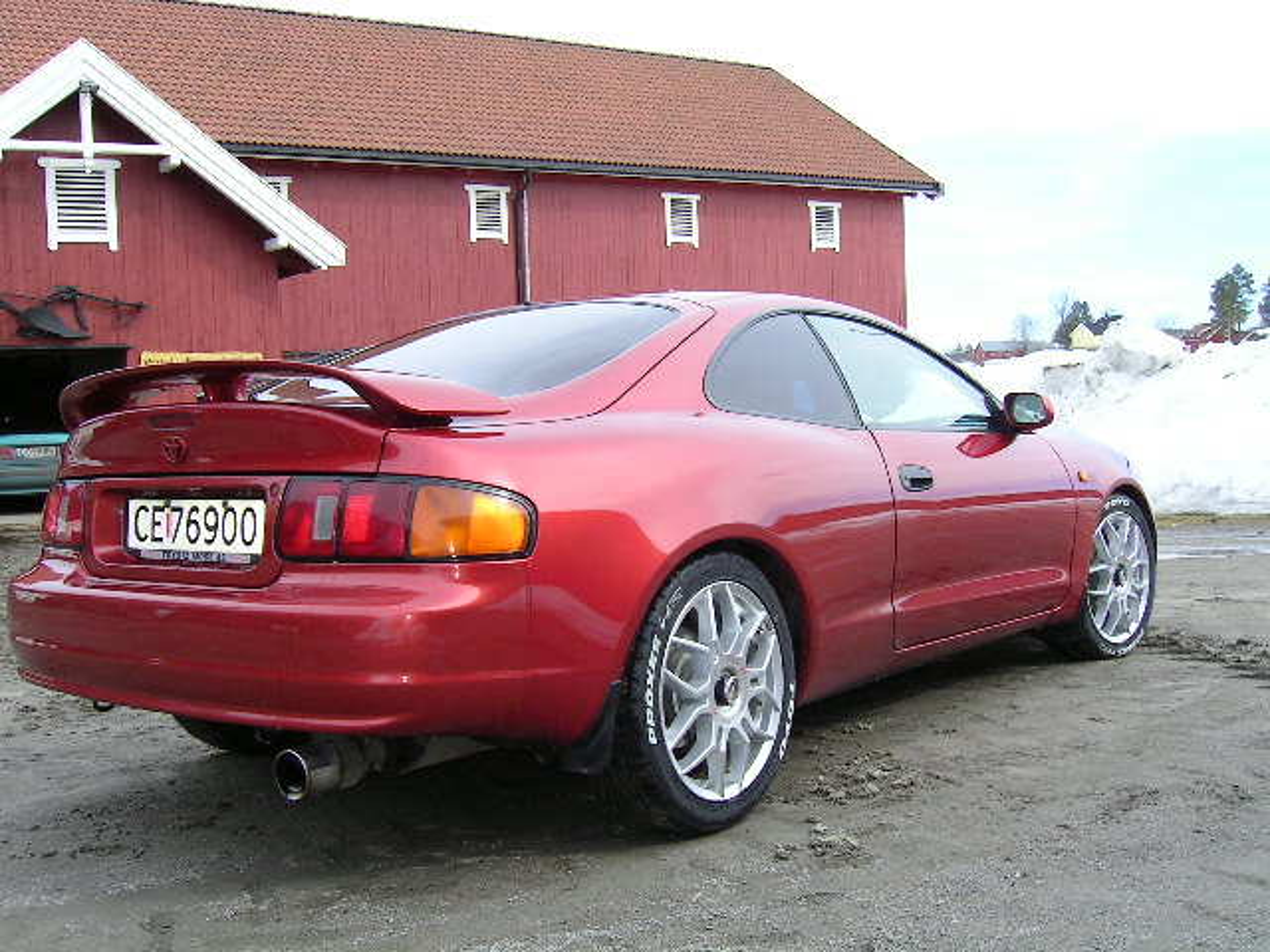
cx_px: 635
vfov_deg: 39.7
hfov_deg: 51.4
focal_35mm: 36
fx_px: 1321
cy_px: 476
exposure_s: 1/239
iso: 71
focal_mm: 5.6
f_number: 4.8
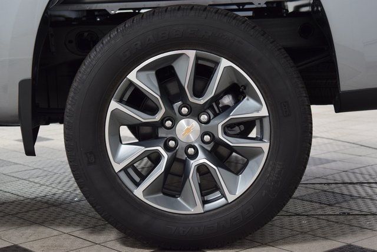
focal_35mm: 75
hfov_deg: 27.0
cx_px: 188
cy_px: 126
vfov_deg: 18.2
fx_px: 786
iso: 1600
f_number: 4.5
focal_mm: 50
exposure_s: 1/60
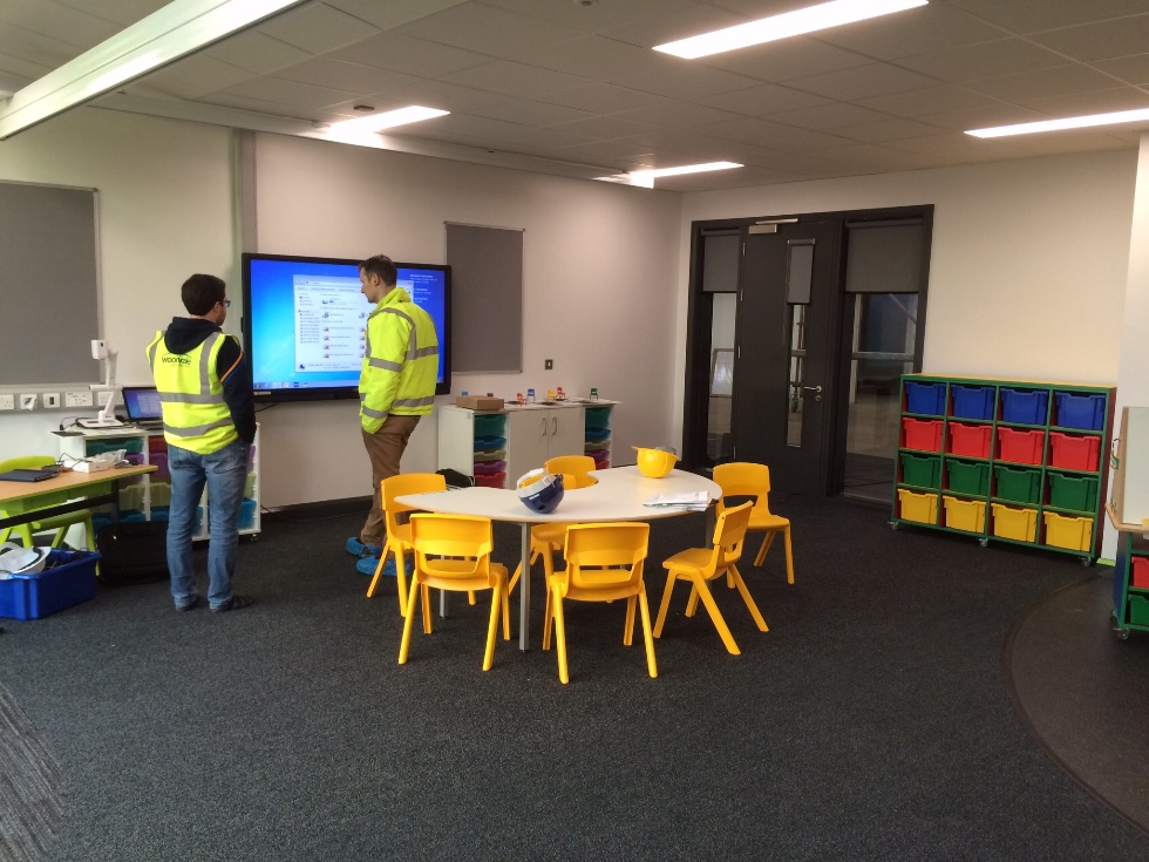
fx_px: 963
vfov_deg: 48.2
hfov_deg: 61.7
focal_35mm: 29
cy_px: 431
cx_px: 574
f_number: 2.2
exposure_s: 1/33
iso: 50
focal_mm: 4.15
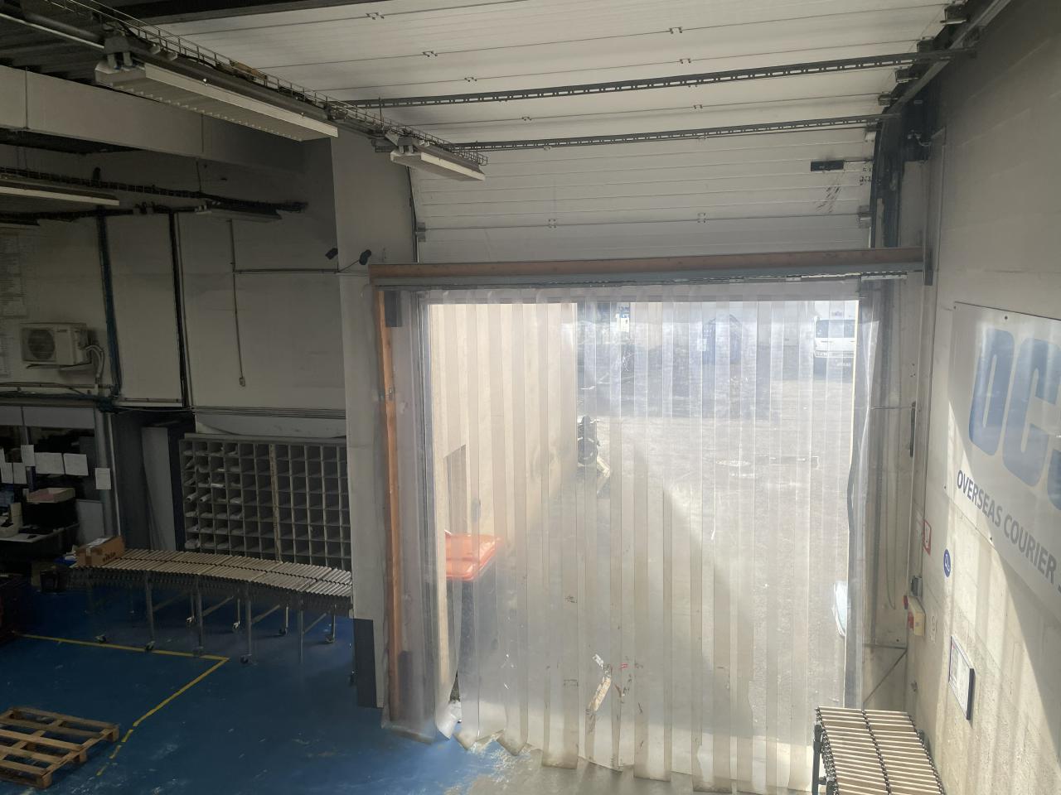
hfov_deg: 67.3
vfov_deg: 53.1
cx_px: 530
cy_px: 398
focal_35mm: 26
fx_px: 797
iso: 32
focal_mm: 4.2
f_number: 1.6
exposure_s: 1/619
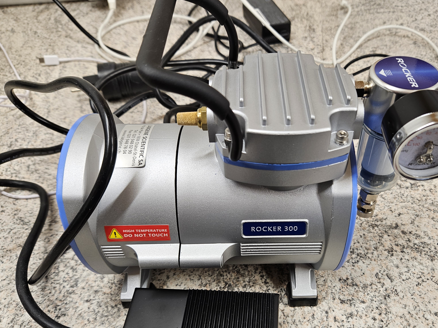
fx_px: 380
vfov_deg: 46.3
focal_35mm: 30
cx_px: 261
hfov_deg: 59.5
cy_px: 210
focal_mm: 5.4
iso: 125
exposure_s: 1/100
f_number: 1.8
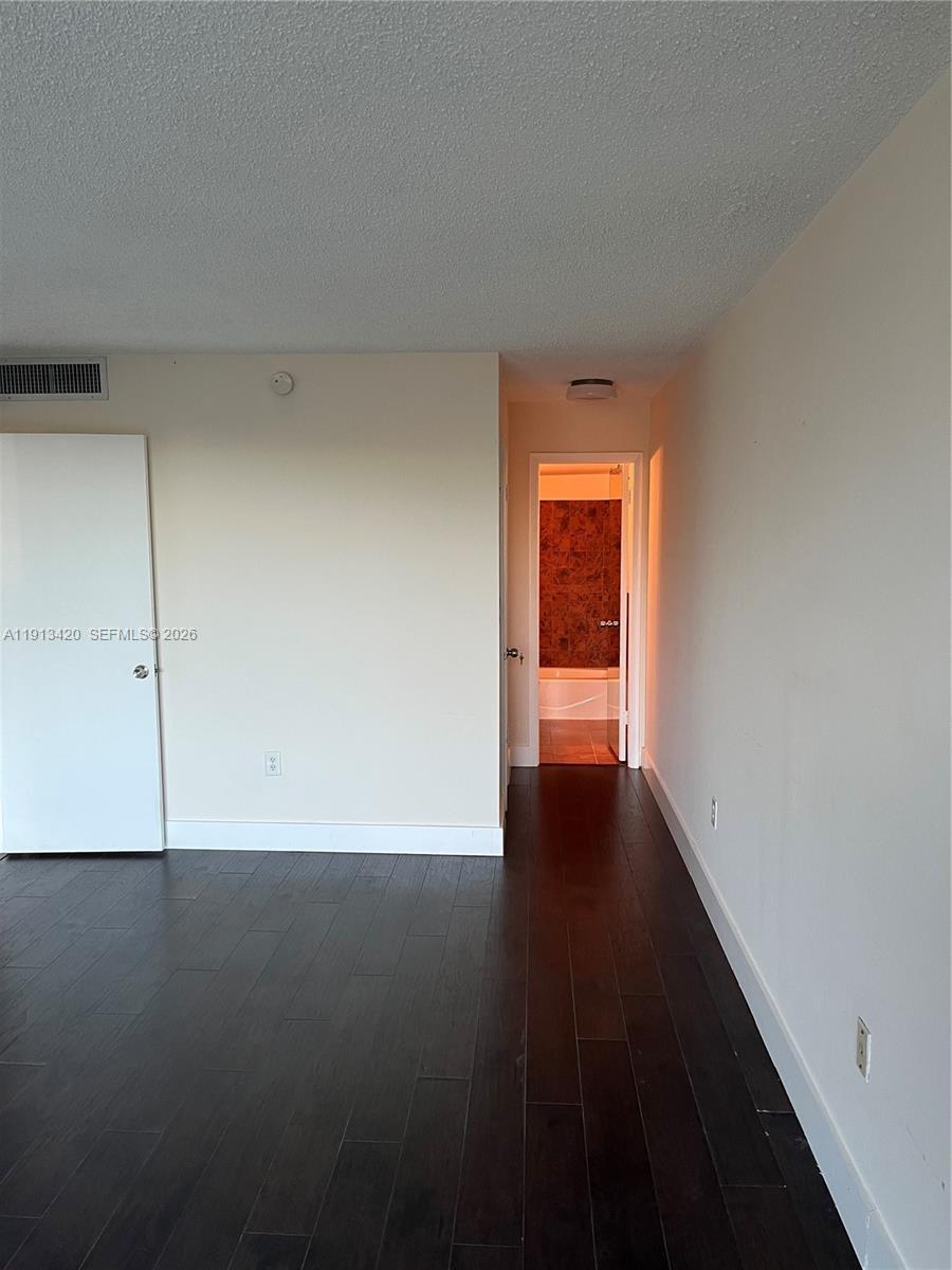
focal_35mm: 26
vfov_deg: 67.3
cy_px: 635
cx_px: 476
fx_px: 953
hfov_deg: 53.1
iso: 125
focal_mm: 5.1
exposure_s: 1/60
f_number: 1.6
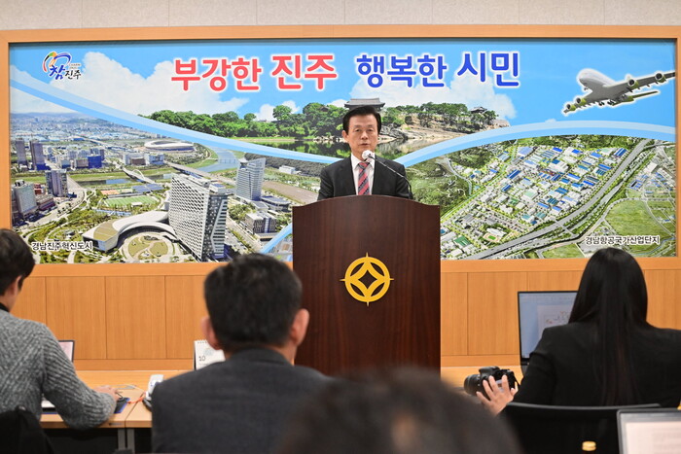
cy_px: 227
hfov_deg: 28.8
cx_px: 340
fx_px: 1324
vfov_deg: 19.5
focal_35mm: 70
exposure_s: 1/250
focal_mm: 70
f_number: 5.6
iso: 3200
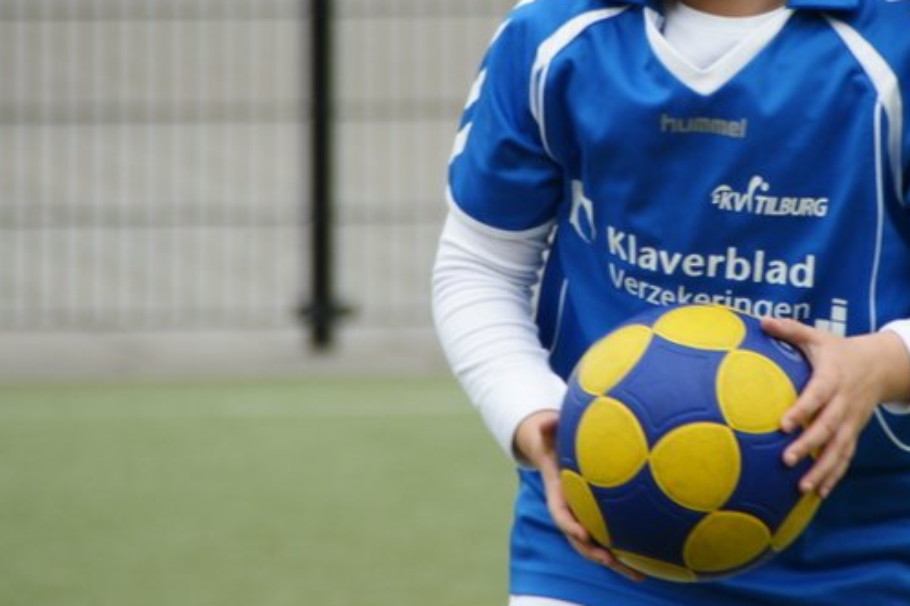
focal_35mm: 773
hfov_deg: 2.7
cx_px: 683
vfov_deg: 1.8
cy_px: 130
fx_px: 19532
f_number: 6.3
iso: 100
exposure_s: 1/320
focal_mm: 250
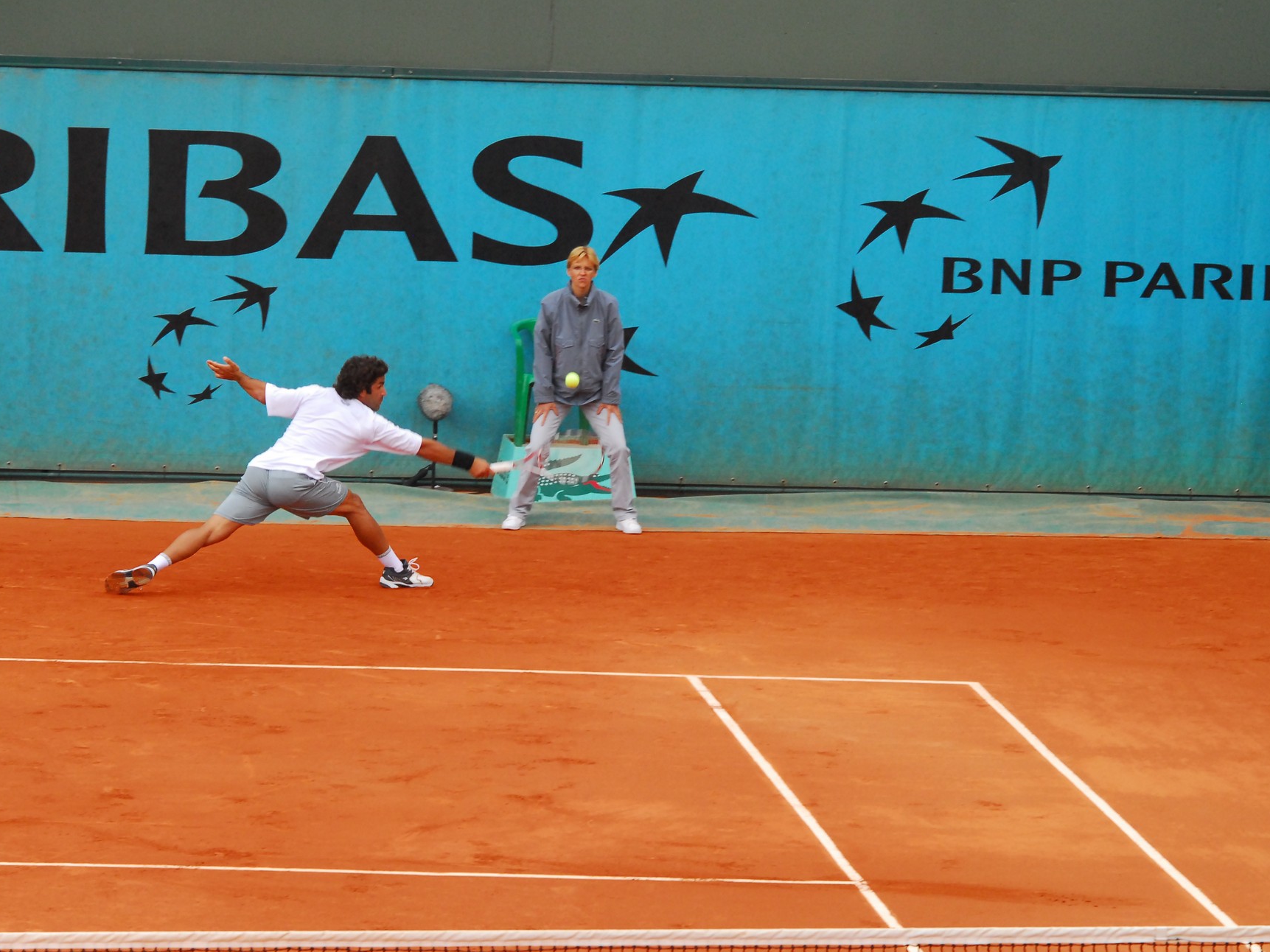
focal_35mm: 198
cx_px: 562
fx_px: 7264
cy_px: 476
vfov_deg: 7.5
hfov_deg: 10.0
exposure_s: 1/200
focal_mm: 122
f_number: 10
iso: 800
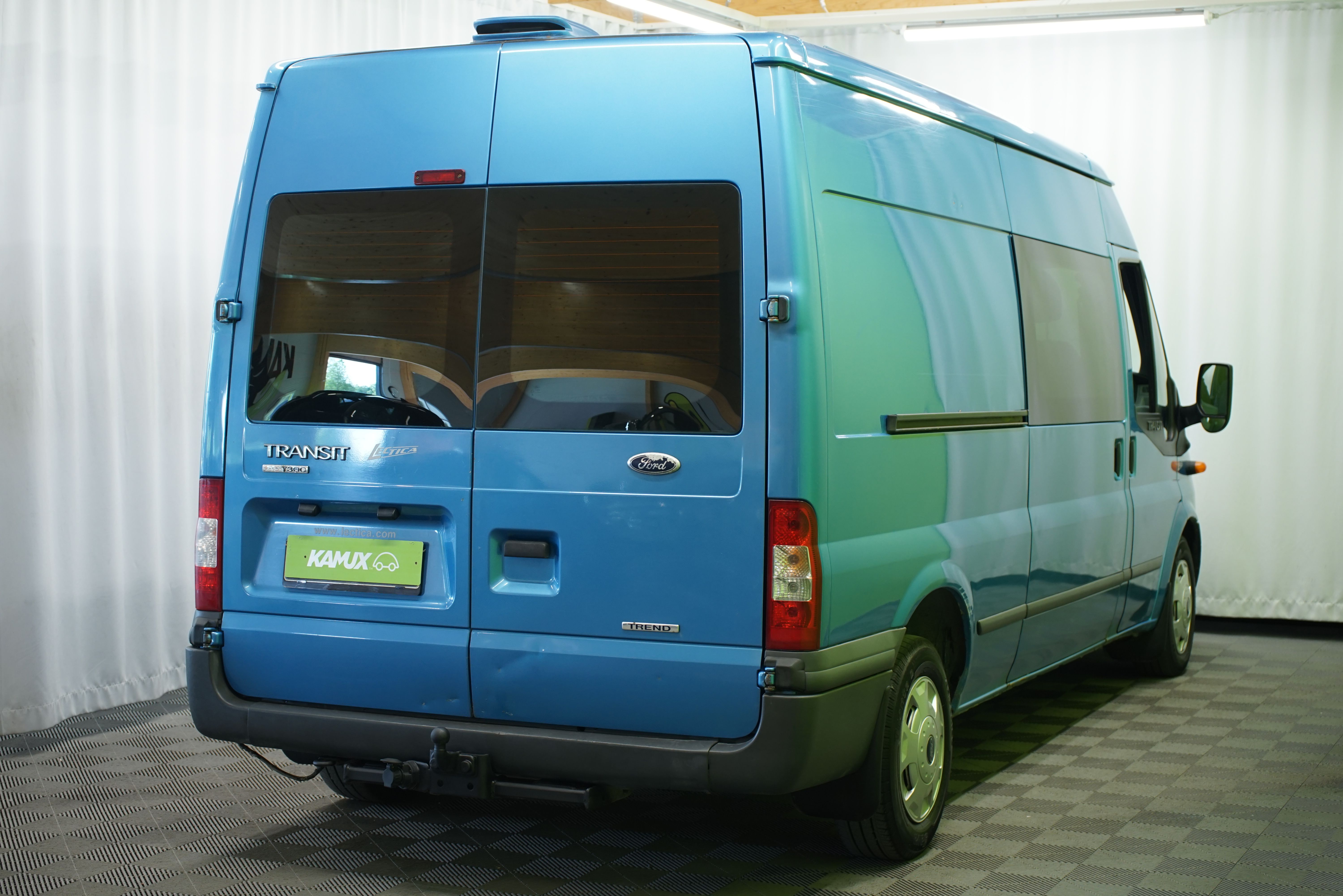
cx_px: 672
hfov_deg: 36.2
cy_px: 448
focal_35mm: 55
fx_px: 2052
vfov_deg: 24.6
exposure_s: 1/30
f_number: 5.6
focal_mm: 55
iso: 500
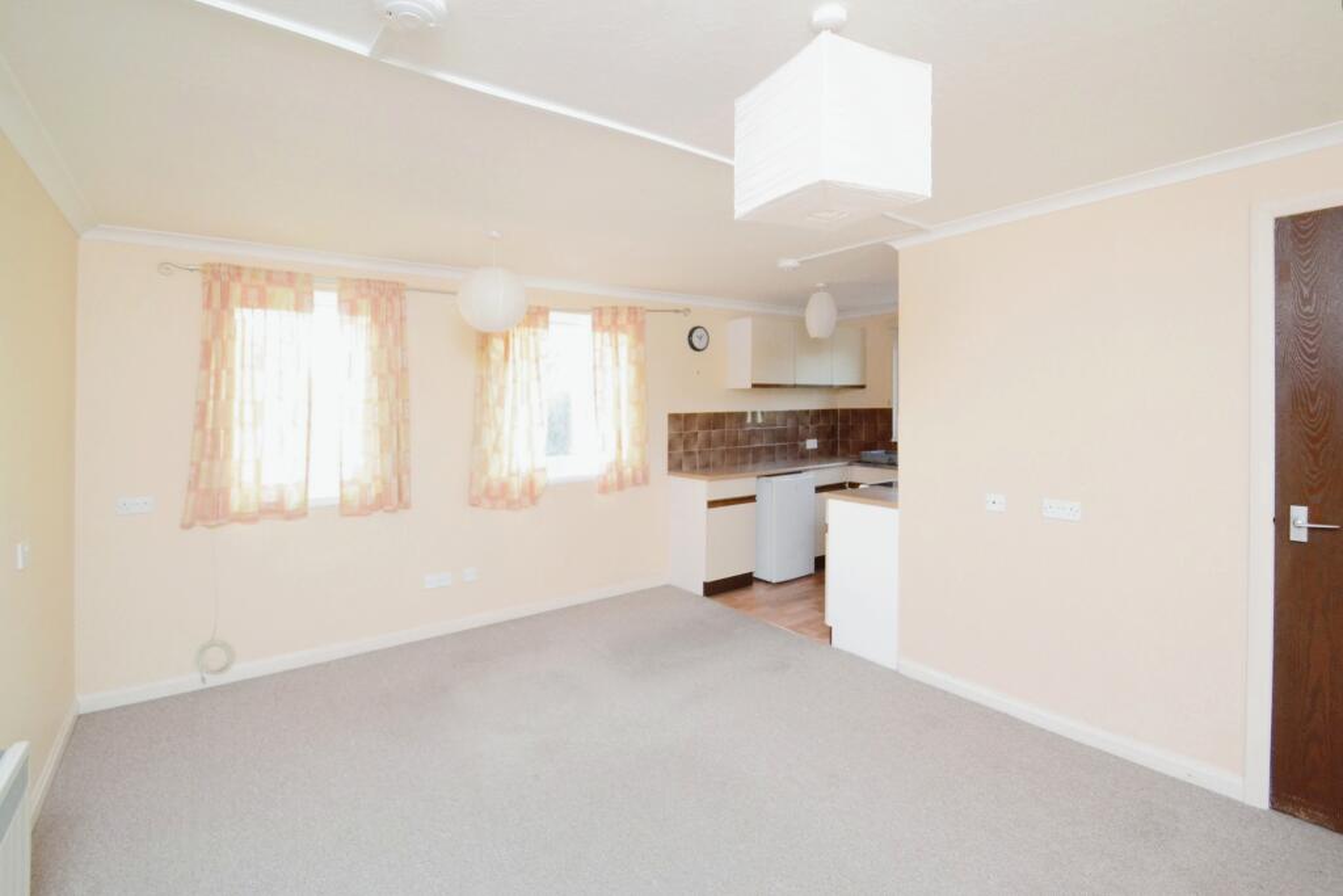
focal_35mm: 15
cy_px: 448
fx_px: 560
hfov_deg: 100.4
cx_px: 672
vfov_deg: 77.3
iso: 3200
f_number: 9
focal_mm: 10
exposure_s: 1/125
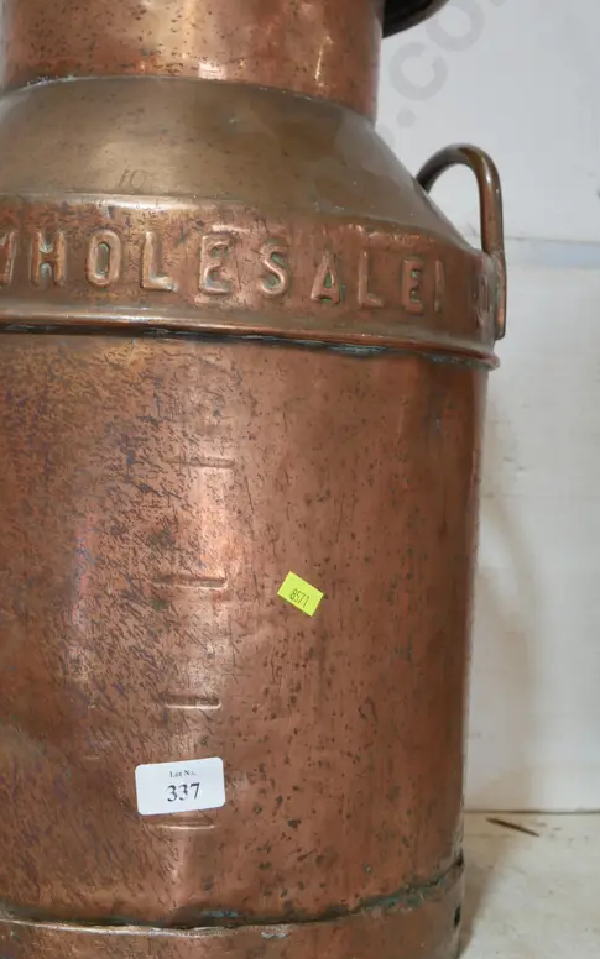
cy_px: 387
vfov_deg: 36.2
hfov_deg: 23.0
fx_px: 1465
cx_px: 179
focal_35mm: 56
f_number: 4.5
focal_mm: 20
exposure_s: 1/60
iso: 500
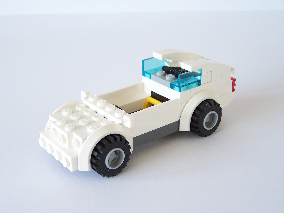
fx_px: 484
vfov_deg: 24.8
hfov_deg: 32.7
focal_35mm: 59
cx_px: 142
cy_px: 106
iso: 100
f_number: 3.1
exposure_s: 1/30
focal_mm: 9.8
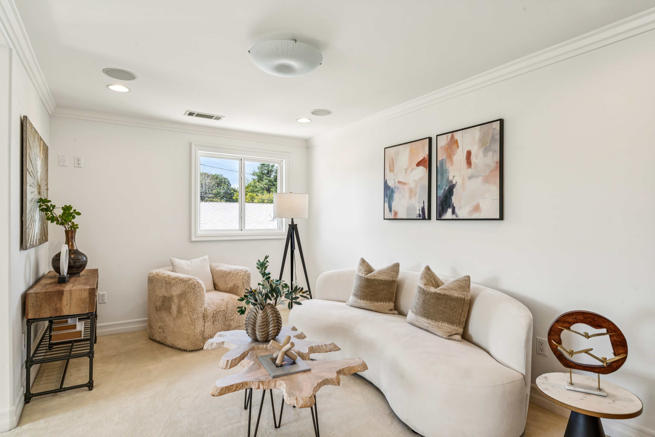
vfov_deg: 63.8
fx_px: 351
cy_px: 218
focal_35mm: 19
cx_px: 328
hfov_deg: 86.0
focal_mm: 19.3
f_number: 13
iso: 100
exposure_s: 1/6
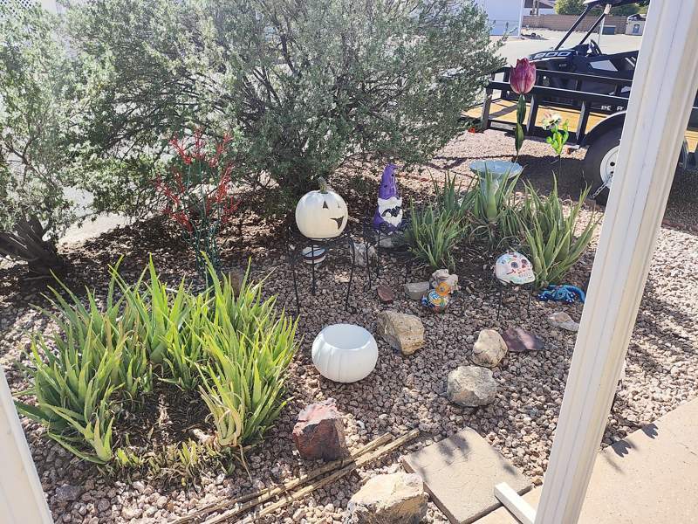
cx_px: 349
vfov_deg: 54.9
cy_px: 262
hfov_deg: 69.4
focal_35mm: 25
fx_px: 504
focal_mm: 4.15
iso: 102
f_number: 1.5
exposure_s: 1/1292
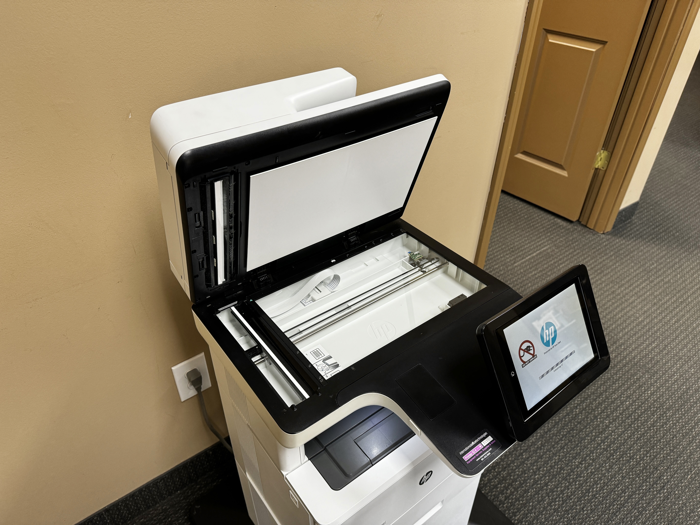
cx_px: 350
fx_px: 485
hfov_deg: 71.6
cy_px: 262
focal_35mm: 24
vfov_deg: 56.8
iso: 200
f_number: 1.78
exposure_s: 1/120
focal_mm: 6.86
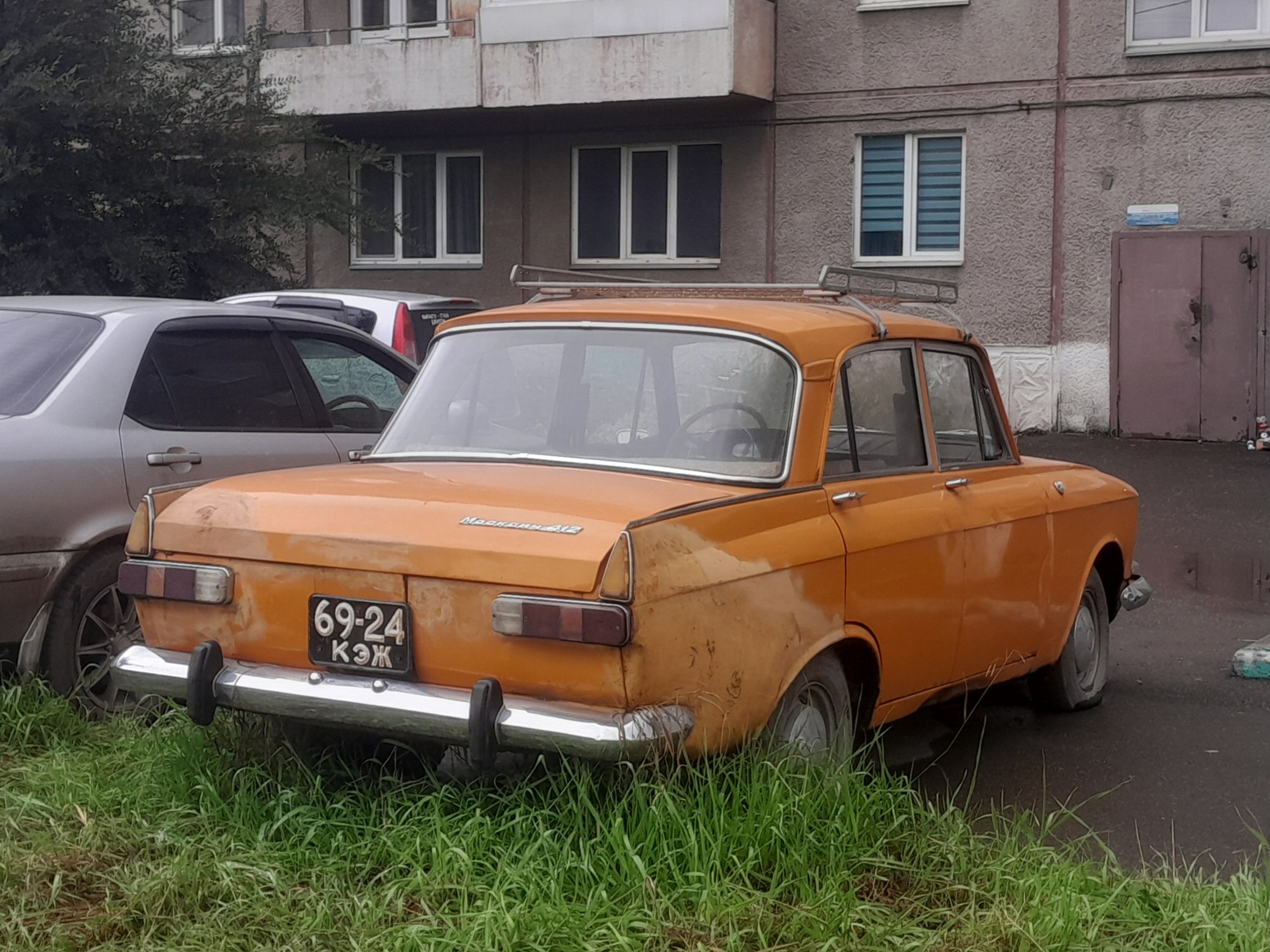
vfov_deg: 51.3
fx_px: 991
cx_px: 635
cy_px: 476
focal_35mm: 27
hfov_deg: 65.3
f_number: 1.8
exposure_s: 1/50
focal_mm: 4
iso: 40
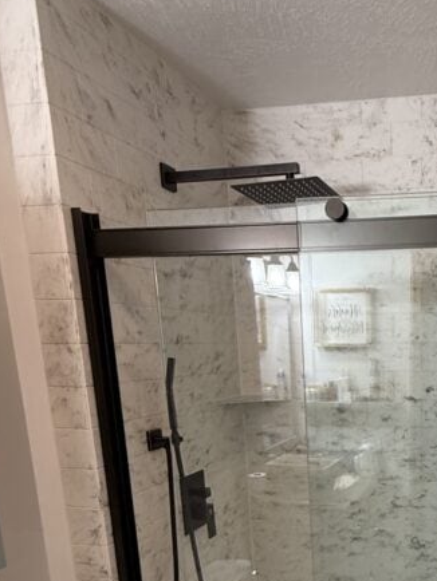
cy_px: 473
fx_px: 555
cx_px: 414
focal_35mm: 33
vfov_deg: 51.5
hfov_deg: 39.1
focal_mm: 2.22
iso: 400
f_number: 2.2
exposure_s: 1/120
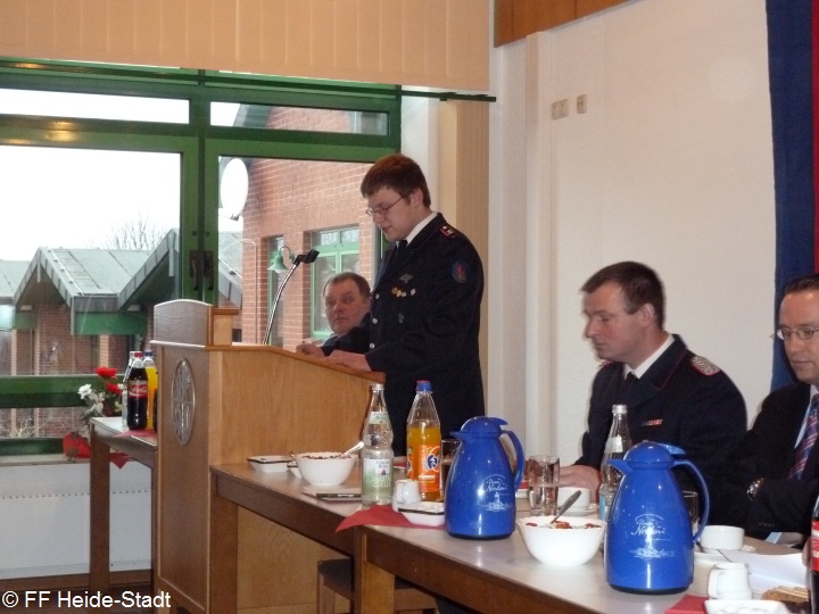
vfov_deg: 24.8
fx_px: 1396
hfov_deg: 32.7
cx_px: 410
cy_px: 307
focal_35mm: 59
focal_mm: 9.7
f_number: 3.9
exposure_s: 1/30
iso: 640
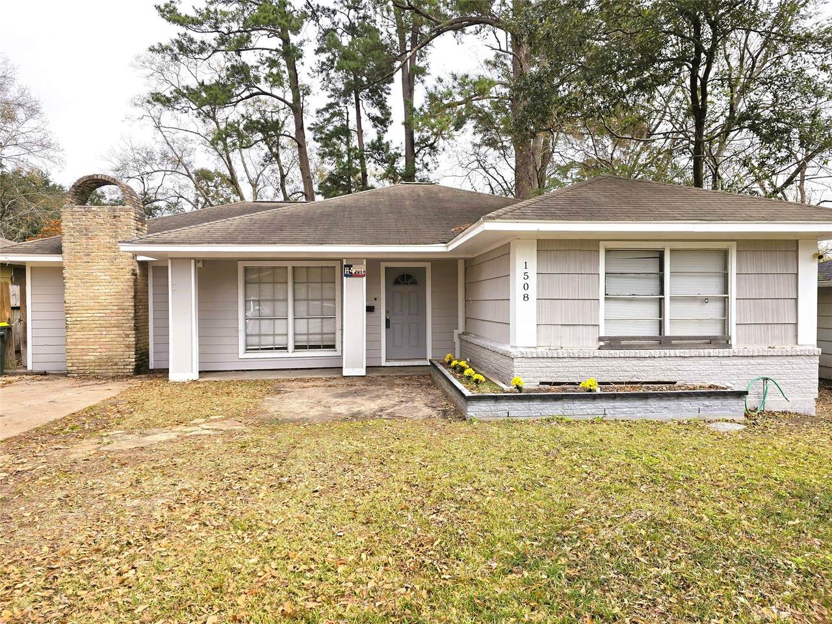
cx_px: 416
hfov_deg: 73.9
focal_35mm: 23
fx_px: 553
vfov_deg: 58.9
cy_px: 312
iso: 12
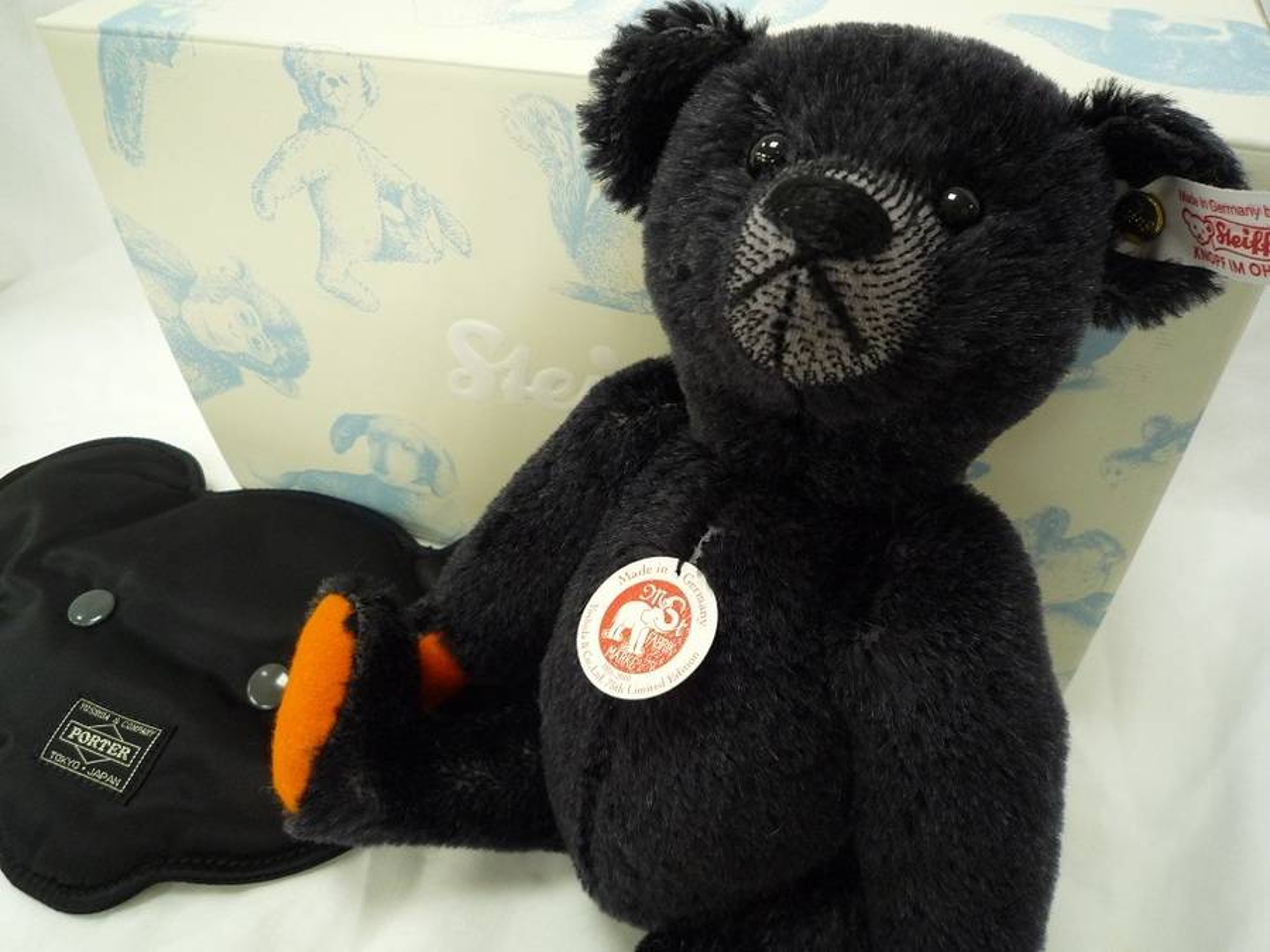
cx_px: 635
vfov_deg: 54.9
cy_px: 476
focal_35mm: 25
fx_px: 917
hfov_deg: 69.4
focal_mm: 4.4
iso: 200
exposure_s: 1/30
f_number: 2.8
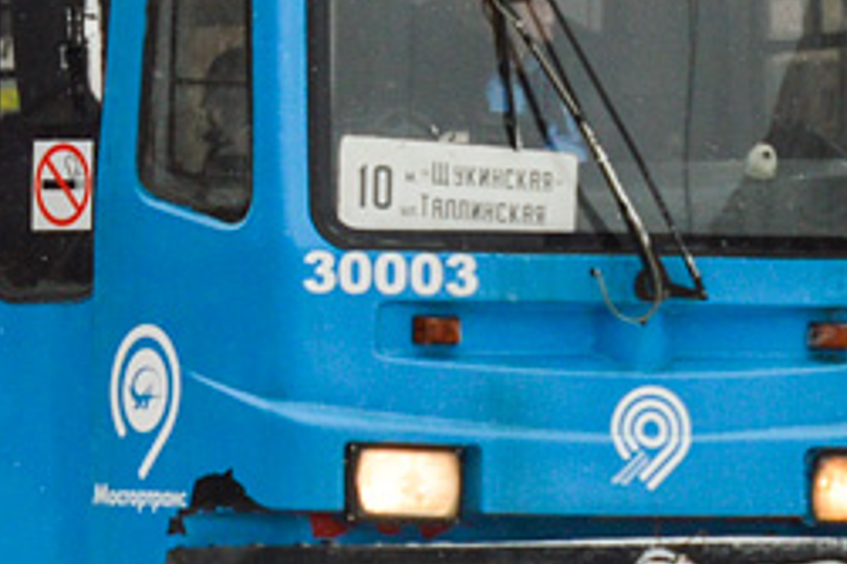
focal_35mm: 402
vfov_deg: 3.4
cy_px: -236
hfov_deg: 5.1
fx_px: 9452
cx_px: -273
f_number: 6.3
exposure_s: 1/400
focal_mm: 56
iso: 200
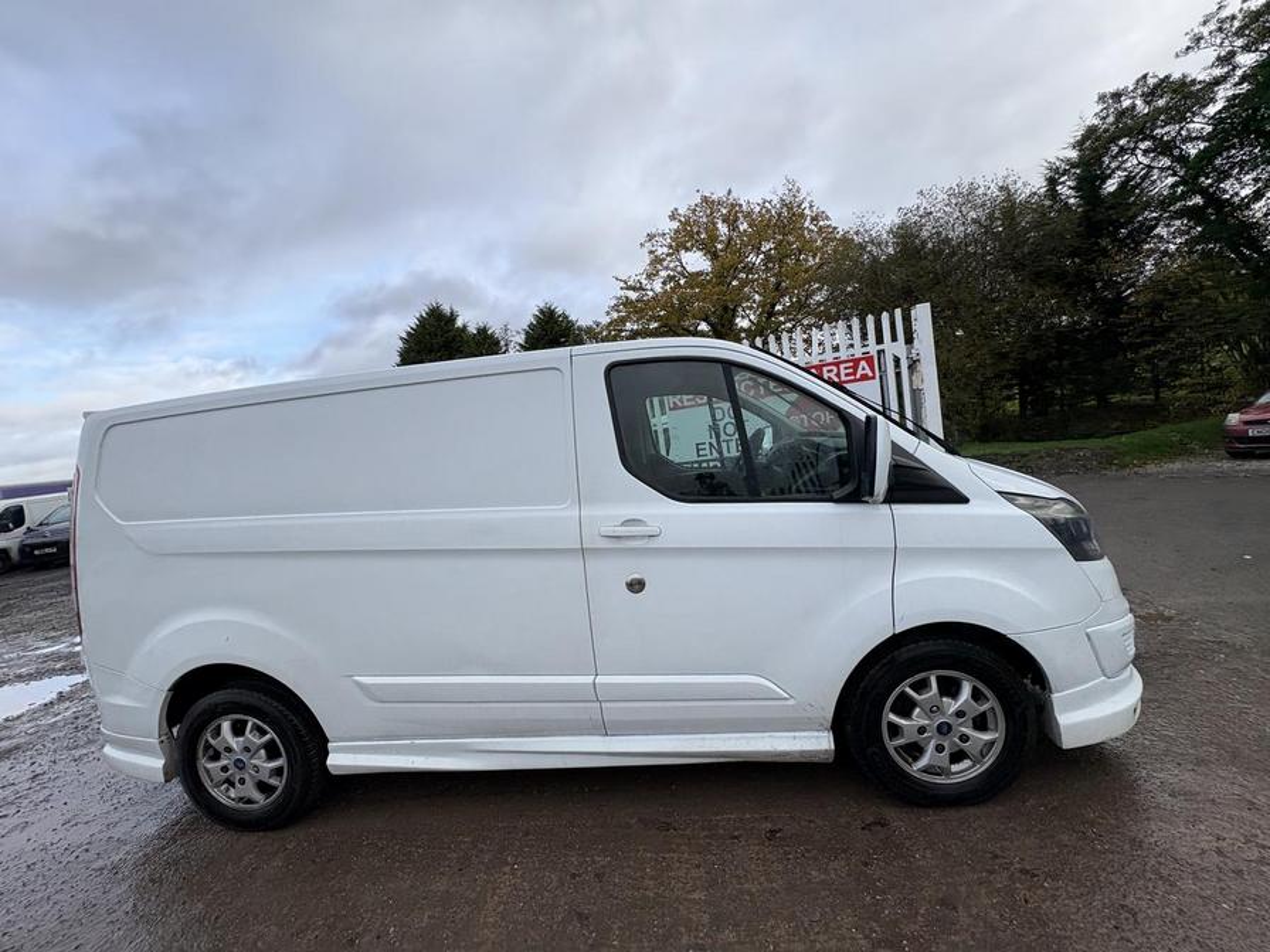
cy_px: 476
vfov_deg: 85.7
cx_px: 635
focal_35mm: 14
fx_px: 514
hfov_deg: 102.1
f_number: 2.2
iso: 40
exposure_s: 1/787
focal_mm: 2.22
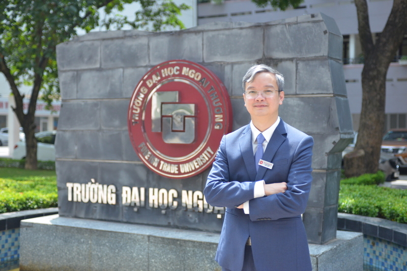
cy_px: 136
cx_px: 204
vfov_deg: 26.0
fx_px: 588
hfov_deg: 38.2
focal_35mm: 52
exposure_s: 1/6400
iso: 1600
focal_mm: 52
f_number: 2.8
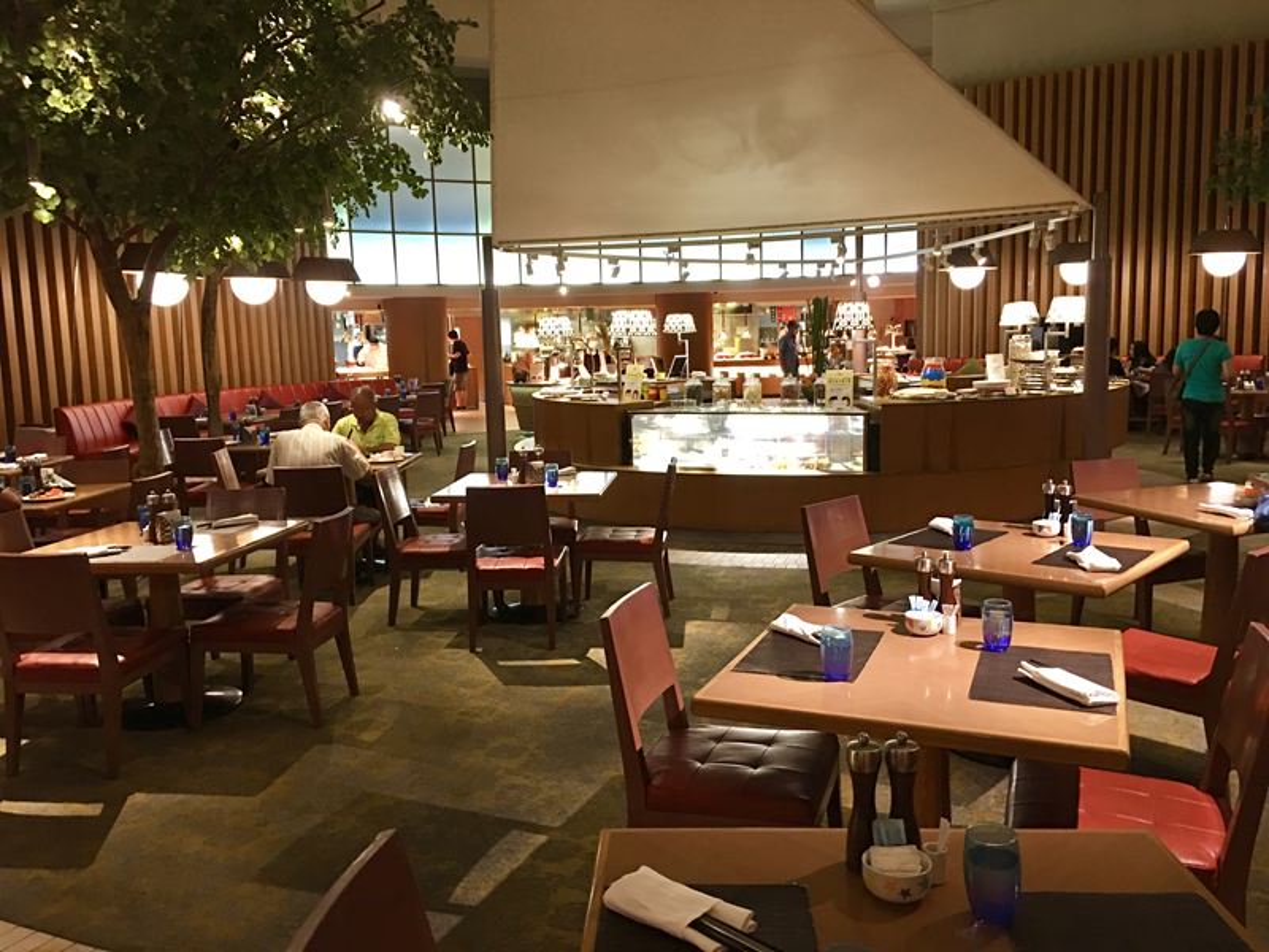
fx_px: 1063
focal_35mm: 29
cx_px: 634
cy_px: 476
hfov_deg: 61.7
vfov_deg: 48.2
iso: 100
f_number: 2.2
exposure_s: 1/10
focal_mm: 4.15
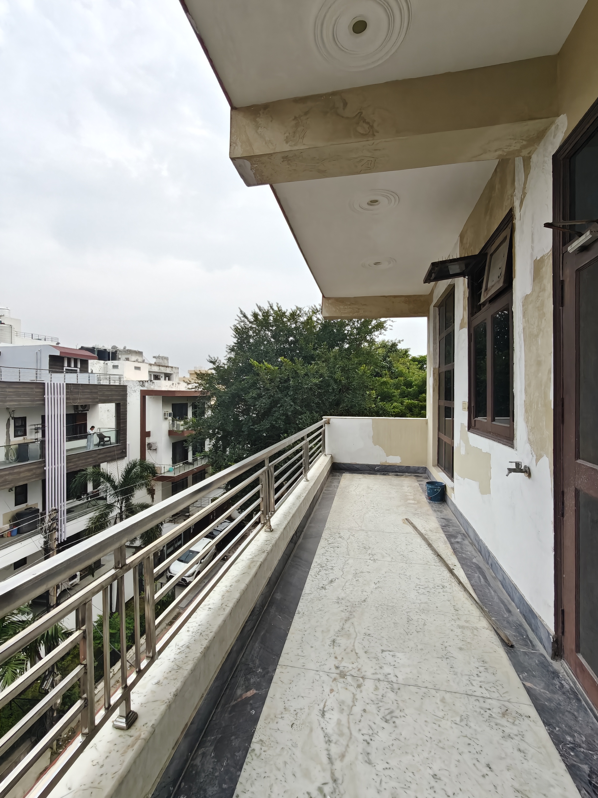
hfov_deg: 78.1
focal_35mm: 16
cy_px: 399
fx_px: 369
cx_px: 299
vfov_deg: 94.5
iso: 50
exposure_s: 1/373
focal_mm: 1.68
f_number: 2.2
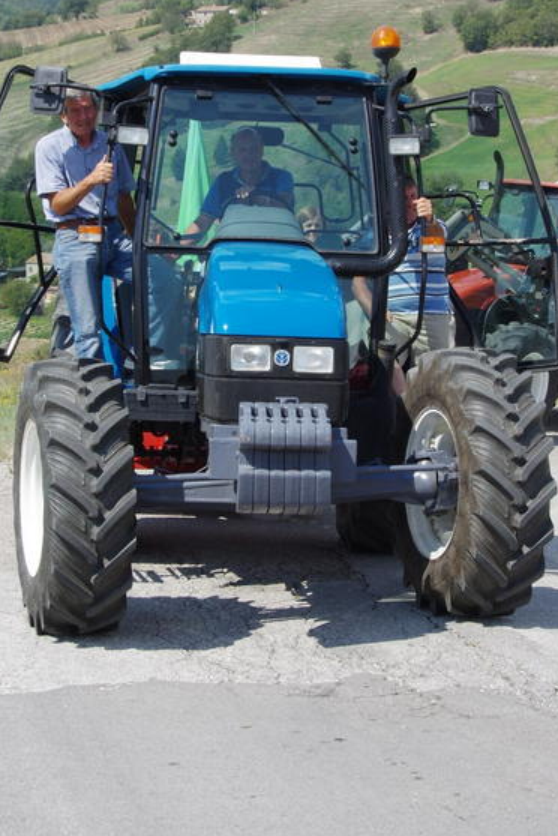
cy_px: 321
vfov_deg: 27.3
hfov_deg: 18.4
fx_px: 1718
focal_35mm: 74
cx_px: 267
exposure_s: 1/320
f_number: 11
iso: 640
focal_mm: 37
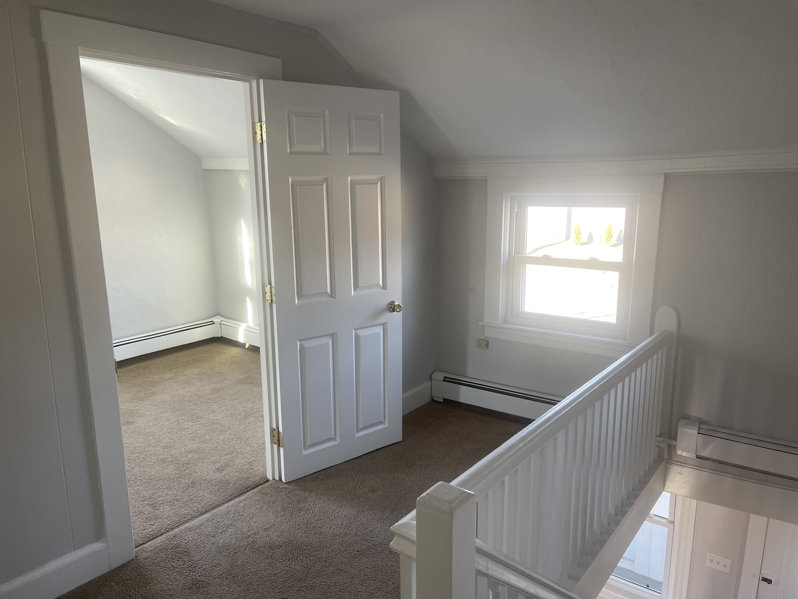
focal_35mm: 26
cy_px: 300
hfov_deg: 67.3
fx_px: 599
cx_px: 399
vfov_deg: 53.1
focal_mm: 5.1
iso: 125
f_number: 1.6
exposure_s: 1/121
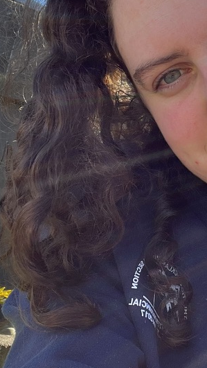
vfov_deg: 33.2
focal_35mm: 63
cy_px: 144
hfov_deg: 18.8
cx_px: 185
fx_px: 614
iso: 32
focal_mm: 2.71
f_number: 2.2
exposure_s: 1/198
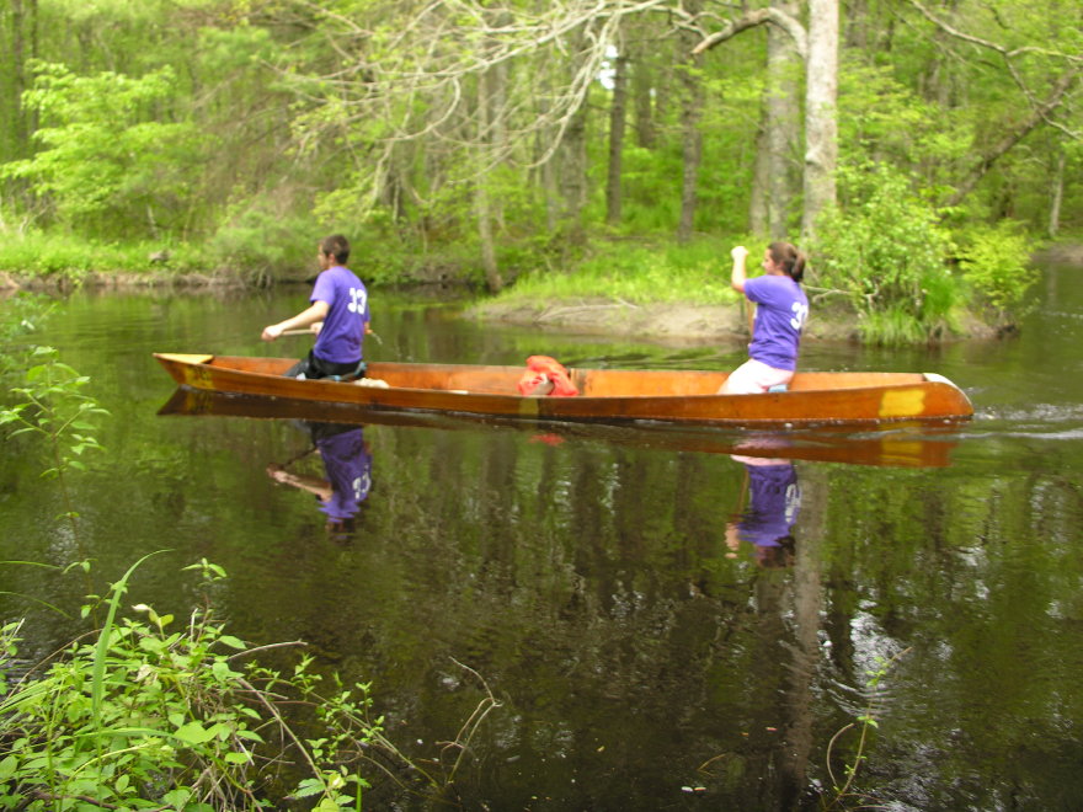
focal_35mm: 35
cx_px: 542
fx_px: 1095
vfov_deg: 40.7
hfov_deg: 52.6
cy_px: 406
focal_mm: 8.9
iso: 50
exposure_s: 1/125
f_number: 2.8
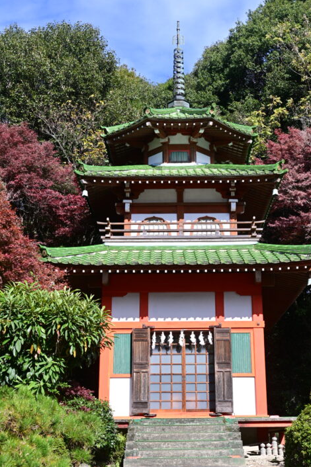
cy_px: 221
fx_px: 661
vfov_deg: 38.9
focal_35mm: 51
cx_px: 176
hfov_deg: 26.4
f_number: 3.5
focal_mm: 30
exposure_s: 1/800
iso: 100
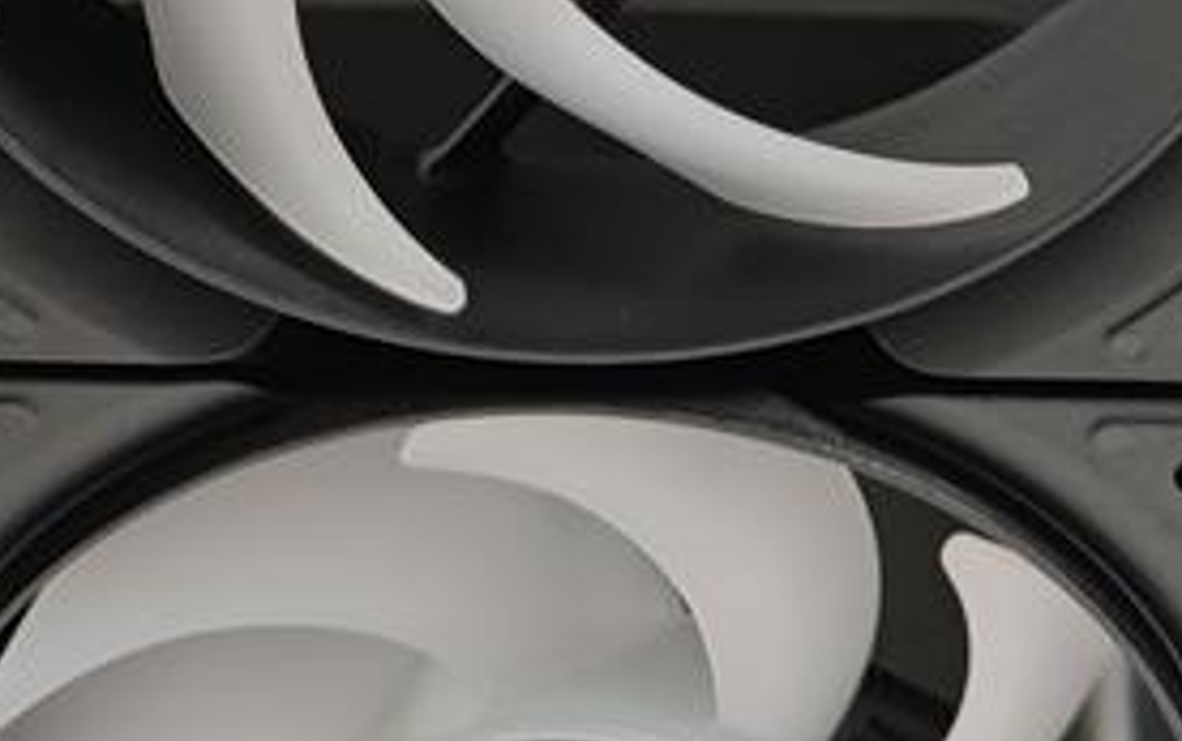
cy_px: -512
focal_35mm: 144
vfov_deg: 8.8
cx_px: 715
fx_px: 4643
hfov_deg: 14.5
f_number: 1.85
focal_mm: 6.78
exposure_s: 1/100
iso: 88
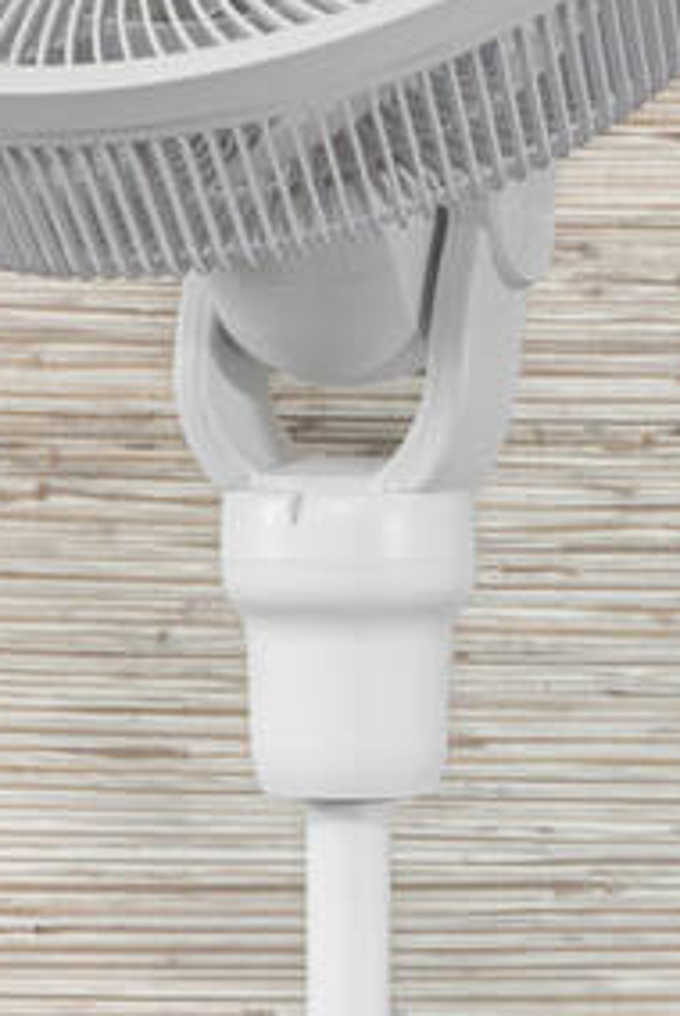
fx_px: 4937
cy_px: 873
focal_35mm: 175
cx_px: 183
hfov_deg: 7.9
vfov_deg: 11.7
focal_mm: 41.4
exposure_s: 1/8
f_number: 5.6
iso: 320
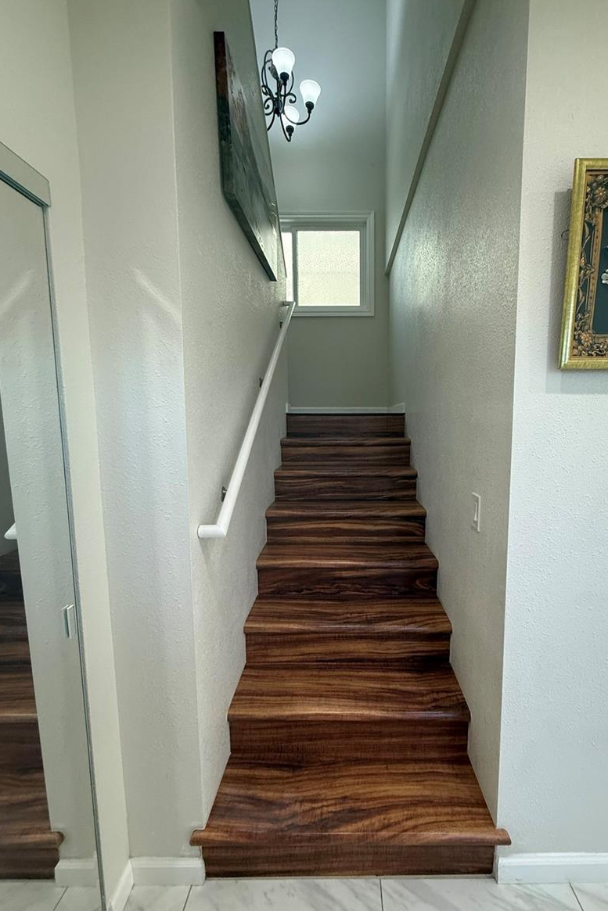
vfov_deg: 100.4
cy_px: 462
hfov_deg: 77.0
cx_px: 344
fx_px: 380
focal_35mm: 15
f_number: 2.2
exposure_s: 1/120
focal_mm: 2.22
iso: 250
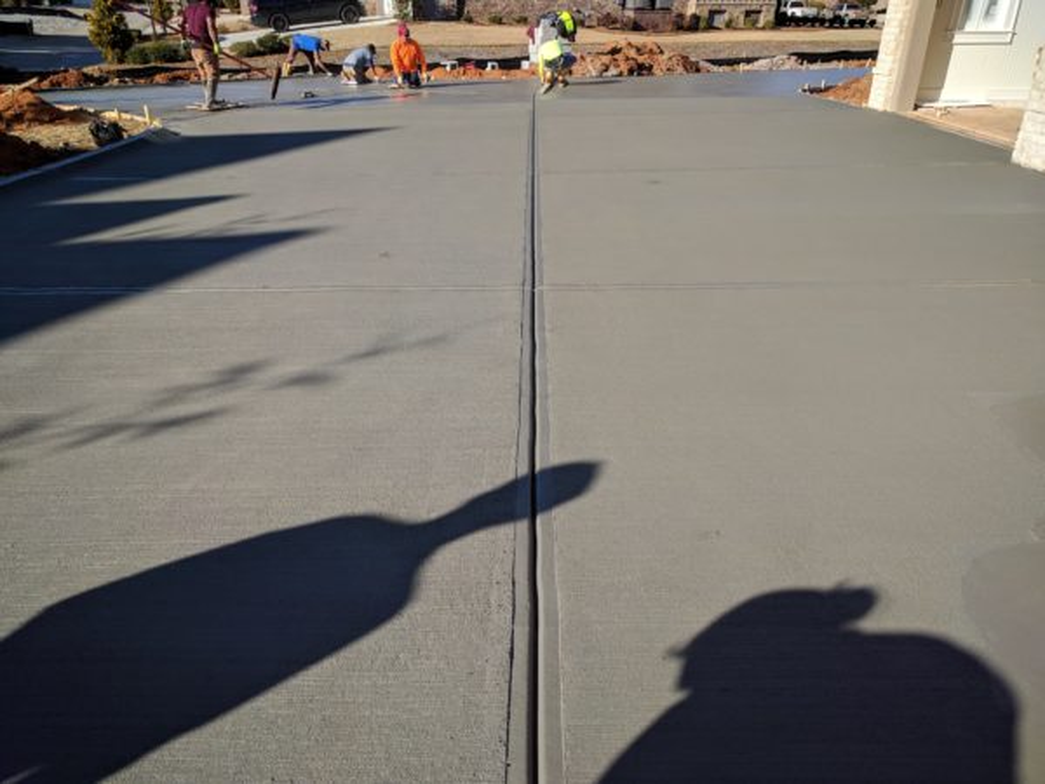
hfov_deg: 67.3
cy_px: 392
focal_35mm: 26
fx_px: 785
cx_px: 522
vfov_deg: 53.1
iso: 60
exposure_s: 1/2020
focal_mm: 4.67
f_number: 2
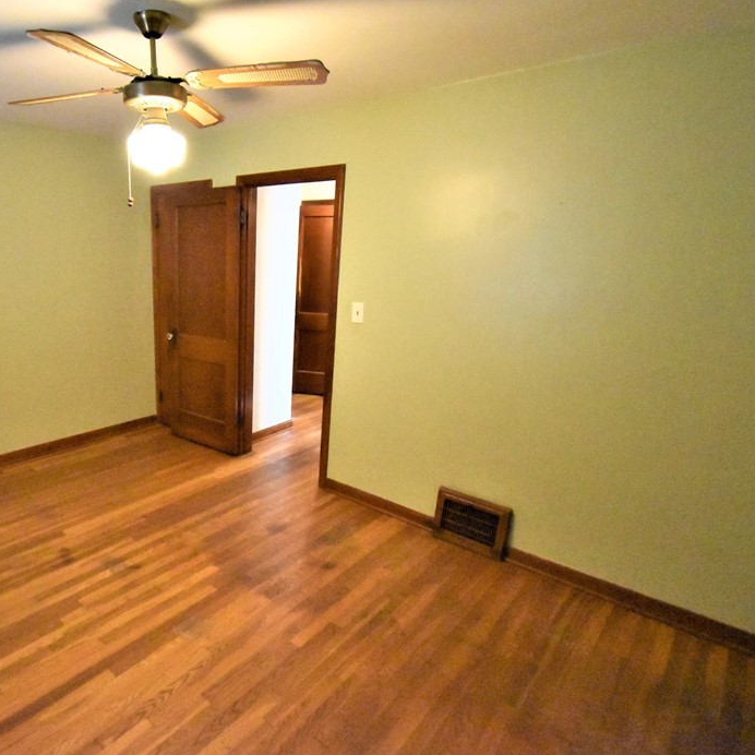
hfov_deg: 71.4
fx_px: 494
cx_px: 223
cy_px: 384
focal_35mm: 20
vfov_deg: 74.8
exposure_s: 1/125
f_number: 4.5
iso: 12800
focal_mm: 10
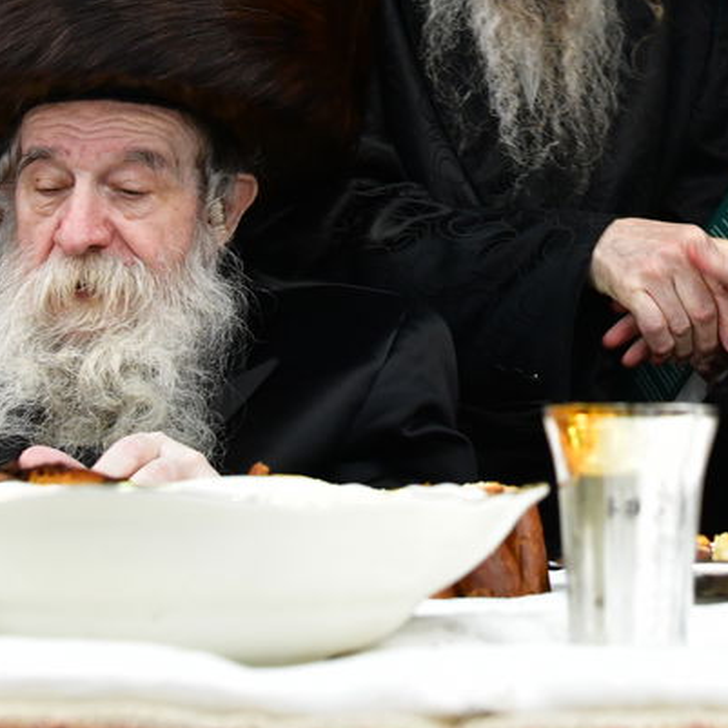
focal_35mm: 95
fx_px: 2260
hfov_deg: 17.9
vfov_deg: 17.6
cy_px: -90
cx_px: 712
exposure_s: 1/100
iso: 2000
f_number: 5.6
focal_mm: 32
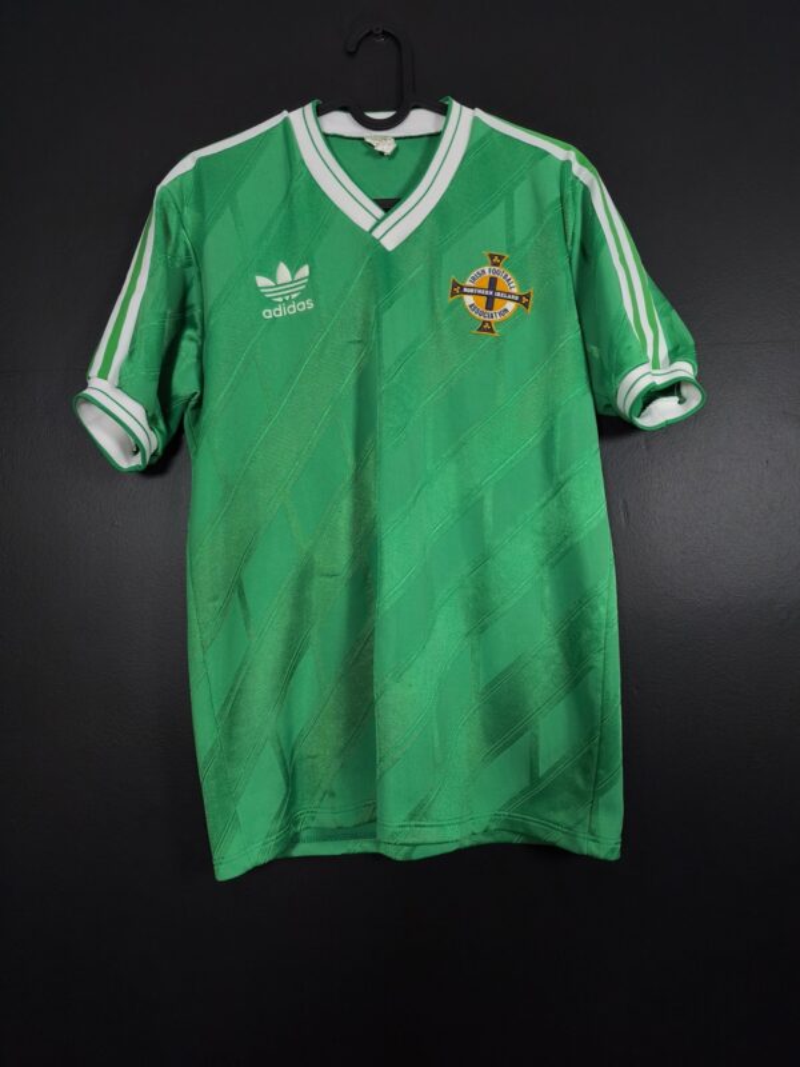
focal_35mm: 23
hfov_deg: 58.9
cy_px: 534
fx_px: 709
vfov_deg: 73.9
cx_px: 400
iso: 500
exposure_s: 1/125
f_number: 1.6
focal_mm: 6.57
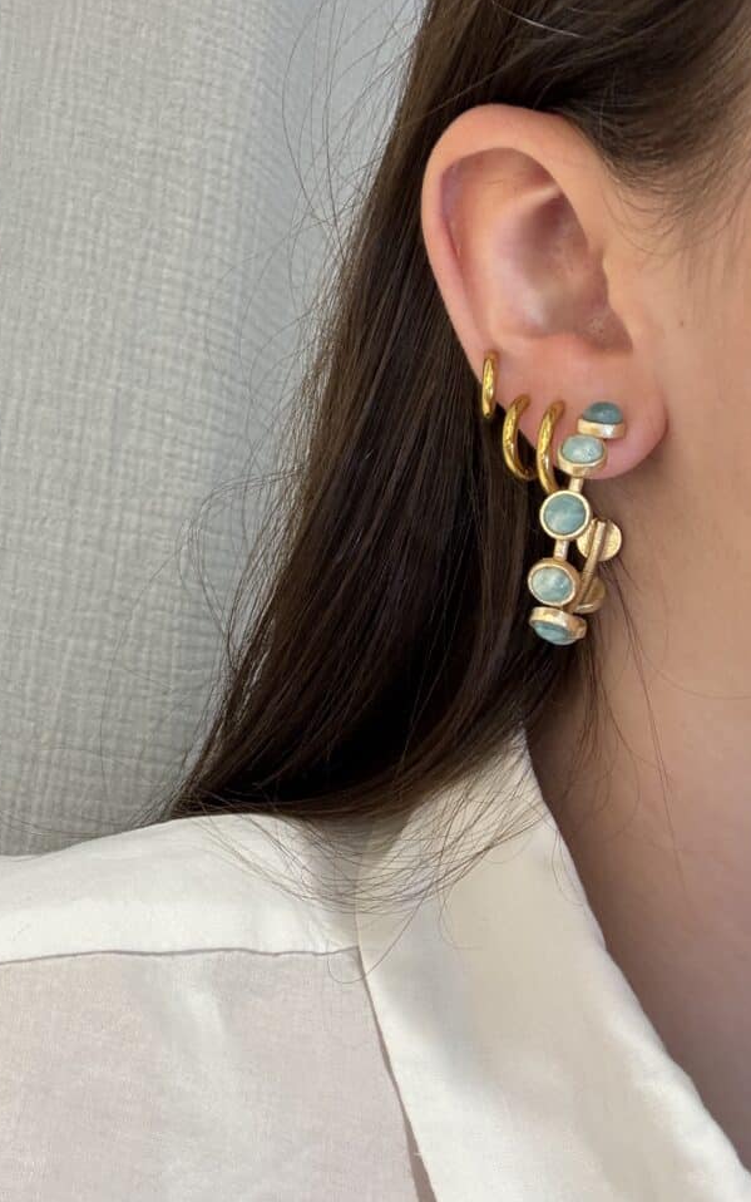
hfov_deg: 37.1
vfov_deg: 56.7
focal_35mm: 34
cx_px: 282
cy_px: 570
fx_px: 1113
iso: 80
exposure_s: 1/50
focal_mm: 2.69
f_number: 1.9
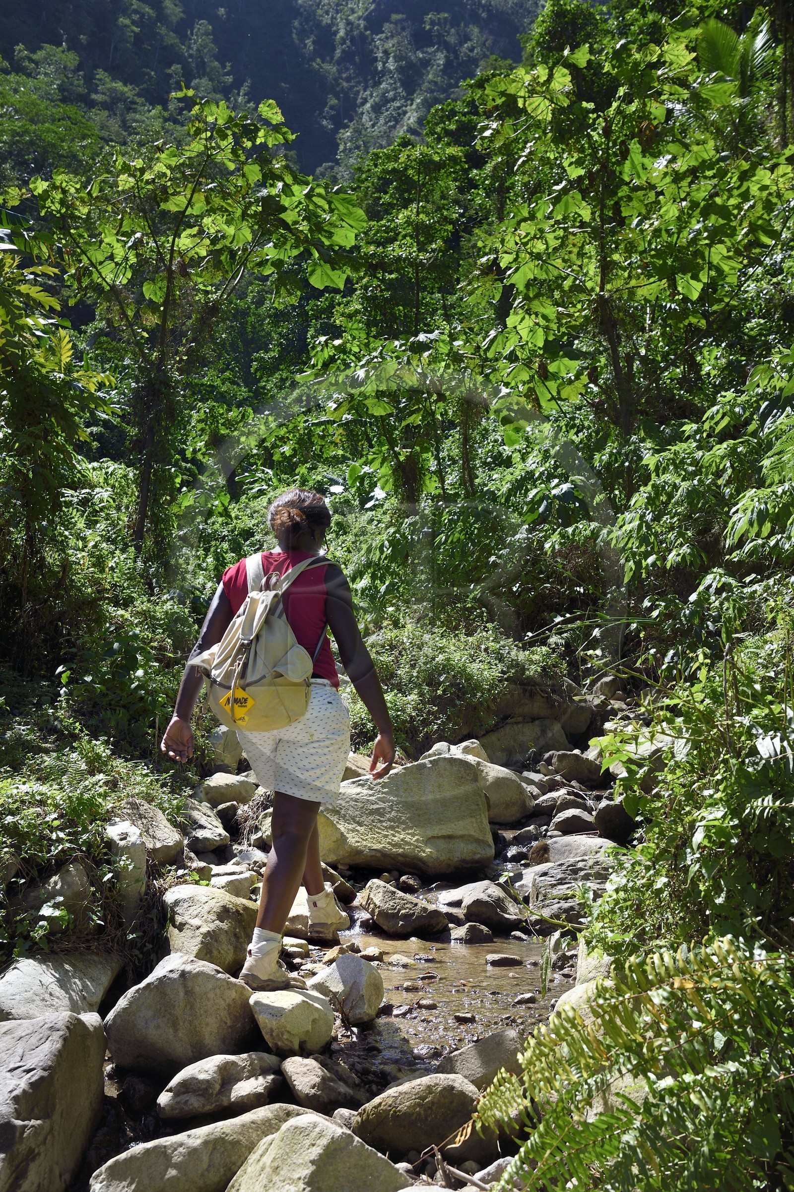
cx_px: 397
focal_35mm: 42
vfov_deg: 46.4
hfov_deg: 31.9
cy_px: 596
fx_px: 1391
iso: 200
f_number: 9
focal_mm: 42
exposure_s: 1/250
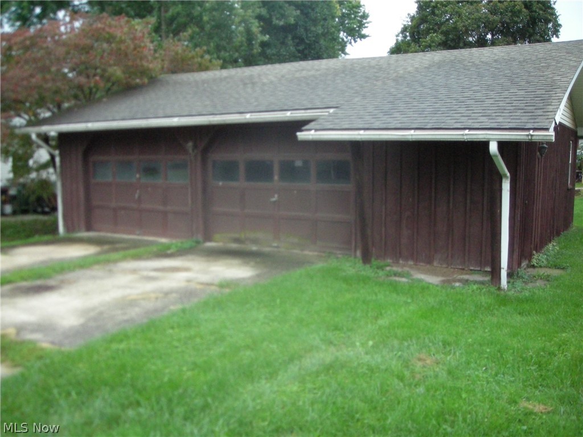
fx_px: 589
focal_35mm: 35
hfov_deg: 52.6
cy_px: 218
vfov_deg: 40.7
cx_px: 292
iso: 400
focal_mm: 5.7
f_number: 2.8
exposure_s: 1/53.3
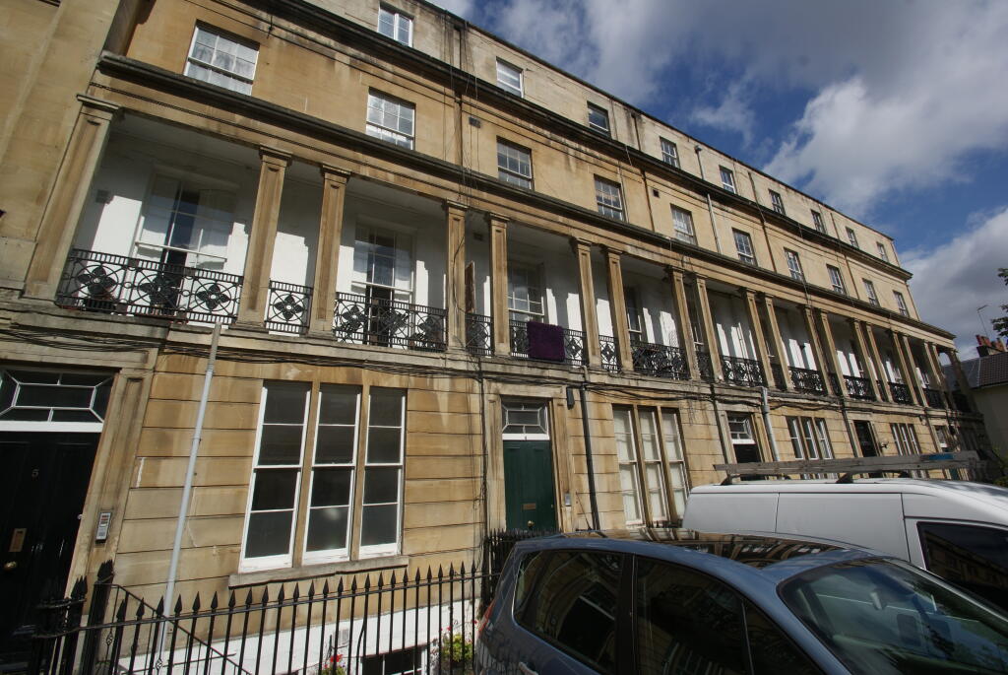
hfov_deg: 100.3
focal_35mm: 15
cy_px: 338
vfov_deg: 77.5
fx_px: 420
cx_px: 504
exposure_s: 1/320
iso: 100
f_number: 10
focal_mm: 10
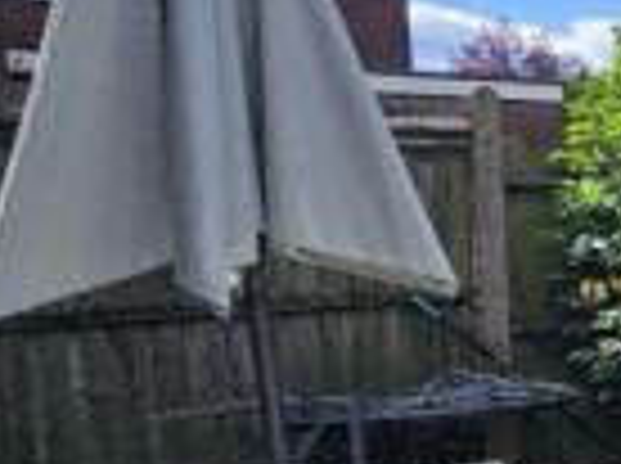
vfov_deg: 26.3
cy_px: 322
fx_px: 985
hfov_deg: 19.0
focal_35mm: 55
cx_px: 1262
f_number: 2.2
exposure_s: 1/2346
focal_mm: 2.2
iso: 50
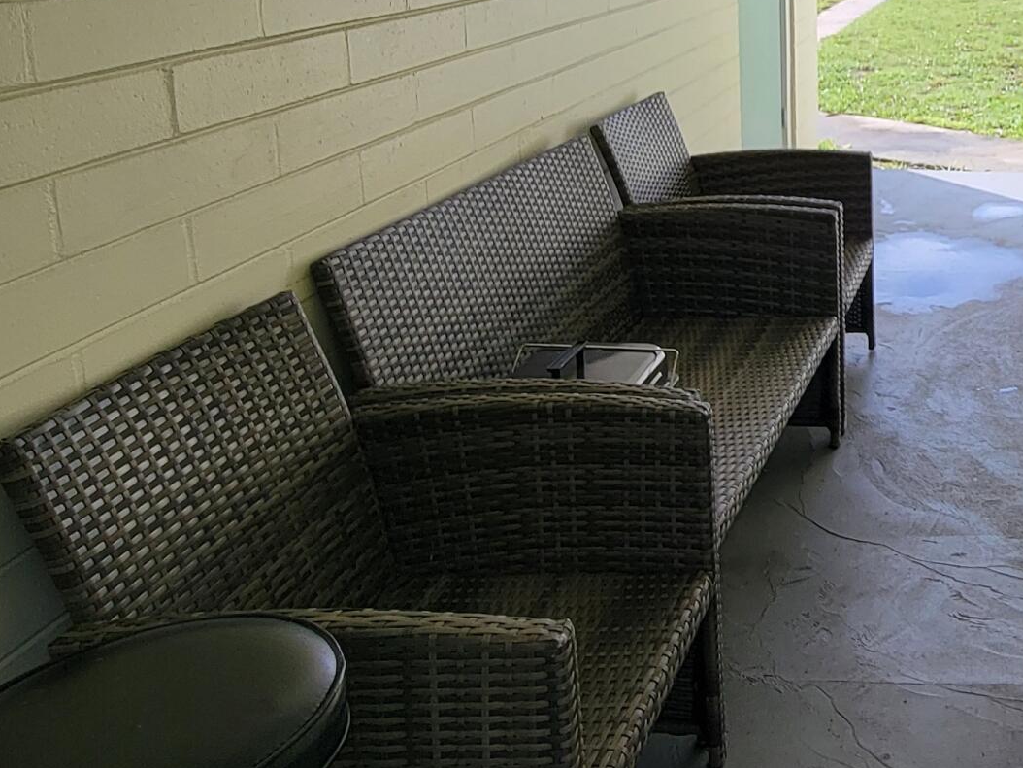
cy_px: 116
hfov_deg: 43.3
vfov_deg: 36.8
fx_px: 1094
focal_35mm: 37
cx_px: 1014
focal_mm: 2.2
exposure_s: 1/299
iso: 50
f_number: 2.2
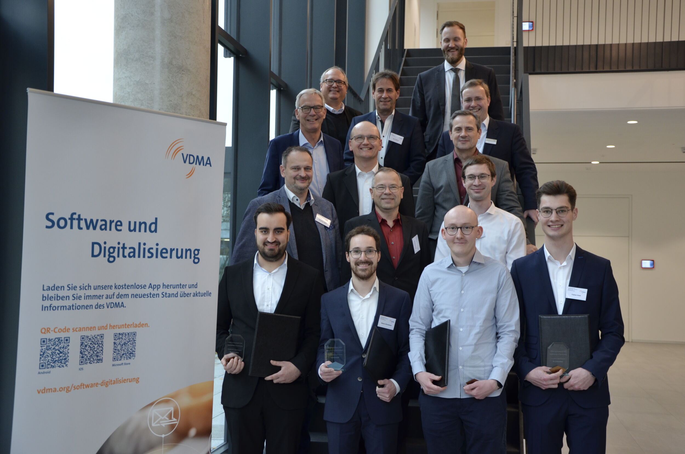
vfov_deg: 26.4
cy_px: 227
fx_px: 968
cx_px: 342
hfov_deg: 39.0
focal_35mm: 51
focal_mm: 34
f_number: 4.2
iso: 450
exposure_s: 1/60
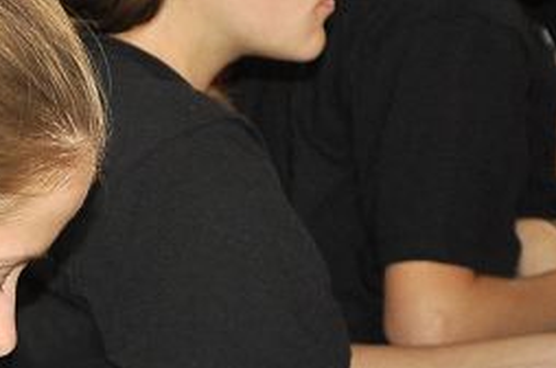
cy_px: 287
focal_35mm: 206
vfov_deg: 6.6
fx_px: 3174
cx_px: -88
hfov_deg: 9.9
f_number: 4.2
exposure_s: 1/60
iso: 1000
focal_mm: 34
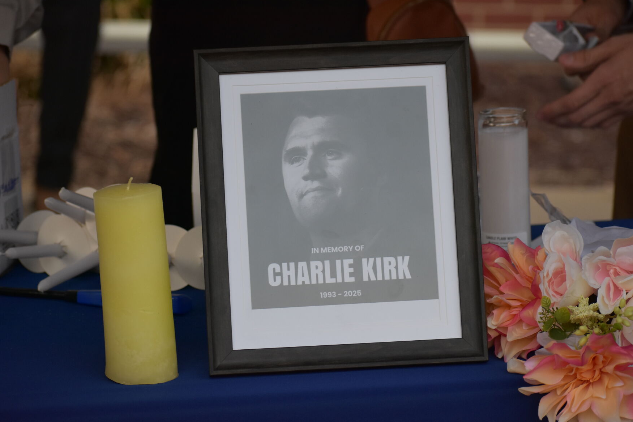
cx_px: 318
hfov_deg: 13.6
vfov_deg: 9.1
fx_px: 2655
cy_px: 210
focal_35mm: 151
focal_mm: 100
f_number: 4.8
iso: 1100
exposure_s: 1/250
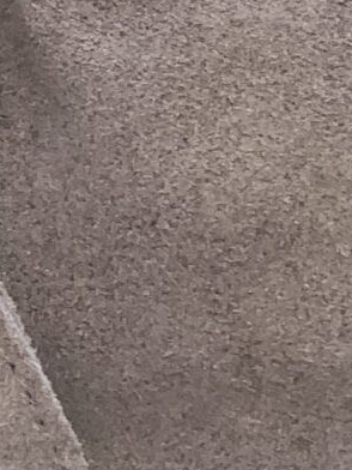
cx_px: 571
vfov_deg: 5.7
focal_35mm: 340
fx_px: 4610
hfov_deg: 4.3
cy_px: -394
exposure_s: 1/224
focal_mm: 6
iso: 16
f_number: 2.4
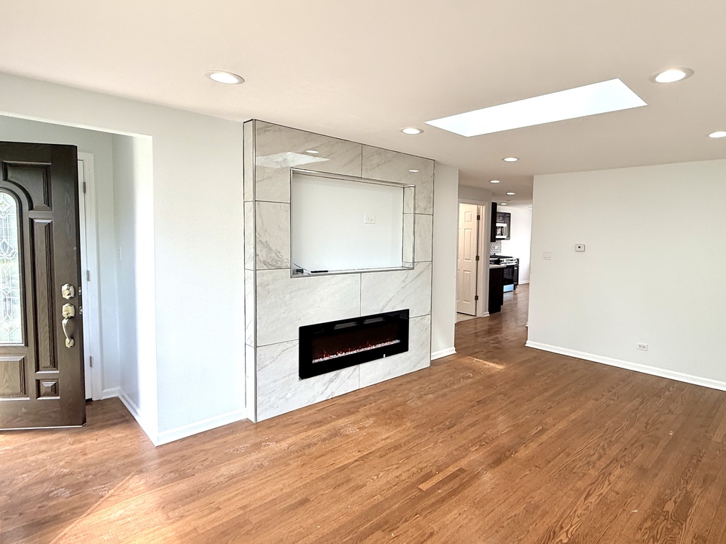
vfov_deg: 65.9
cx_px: 447
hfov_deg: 80.4
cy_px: 260
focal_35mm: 20
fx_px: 419
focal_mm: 2.22
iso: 64
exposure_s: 1/165
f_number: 2.2
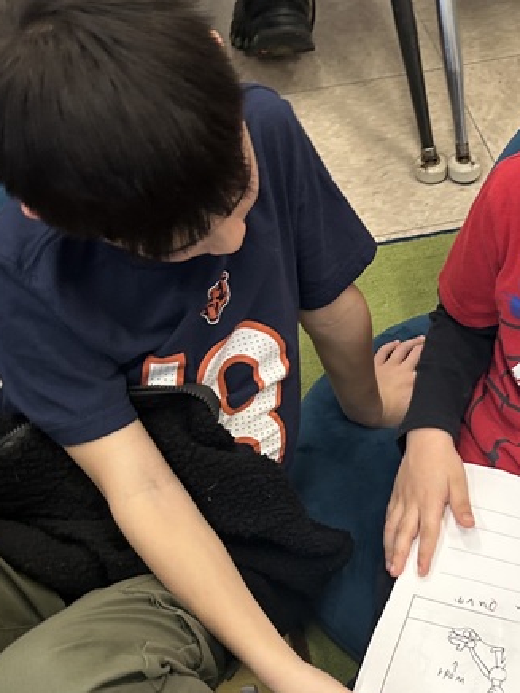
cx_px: 512
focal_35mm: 61
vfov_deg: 31.3
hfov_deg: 23.1
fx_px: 1222
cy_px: 482
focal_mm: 5.7
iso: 125
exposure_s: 1/60
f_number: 1.5
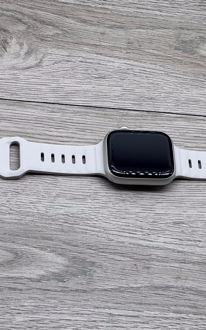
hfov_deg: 12.0
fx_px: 979
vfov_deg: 19.1
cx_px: 162
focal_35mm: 109
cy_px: 165
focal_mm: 9
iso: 40
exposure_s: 1/100
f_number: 2.8
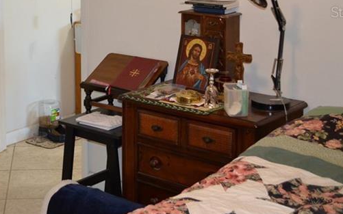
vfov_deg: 17.1
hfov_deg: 26.7
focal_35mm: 75
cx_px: 45
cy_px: 12
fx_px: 701
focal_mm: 24
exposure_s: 1/60
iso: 1400
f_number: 4
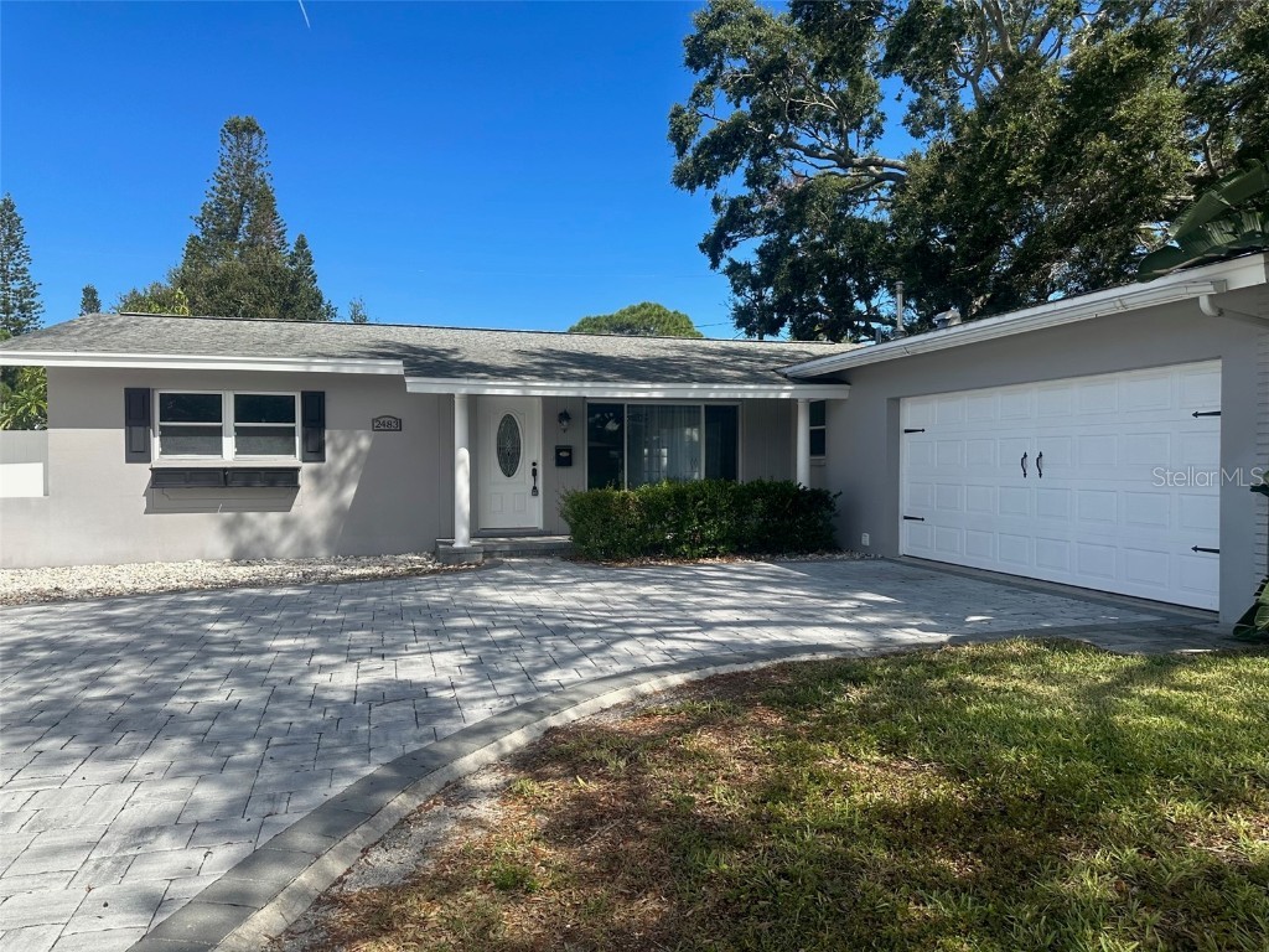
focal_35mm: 24
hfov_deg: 71.6
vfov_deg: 56.8
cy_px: 476
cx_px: 634
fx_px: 880
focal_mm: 6.86
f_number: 1.78
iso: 80
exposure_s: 1/4016
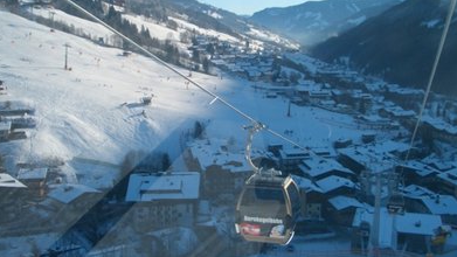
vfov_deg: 30.3
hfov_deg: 51.6
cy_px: 98
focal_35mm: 39
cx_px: 226
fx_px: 473
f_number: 4.3
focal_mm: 5.8
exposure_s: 1/250
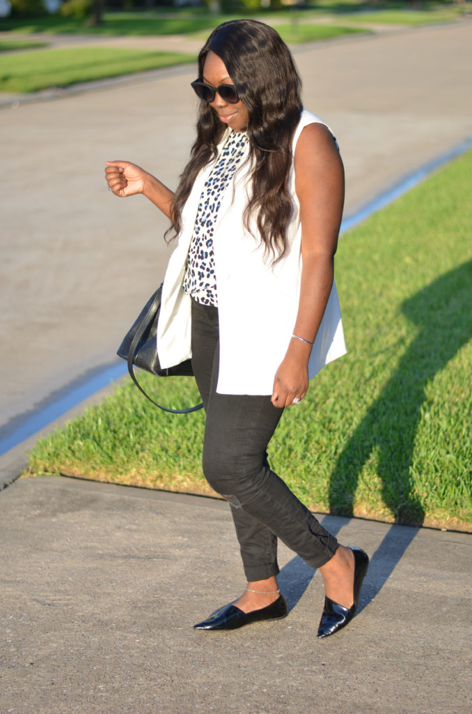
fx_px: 1482
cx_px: 236
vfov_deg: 27.0
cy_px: 357
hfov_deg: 18.1
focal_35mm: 75
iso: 100
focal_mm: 50
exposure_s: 1/1500
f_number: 1.8
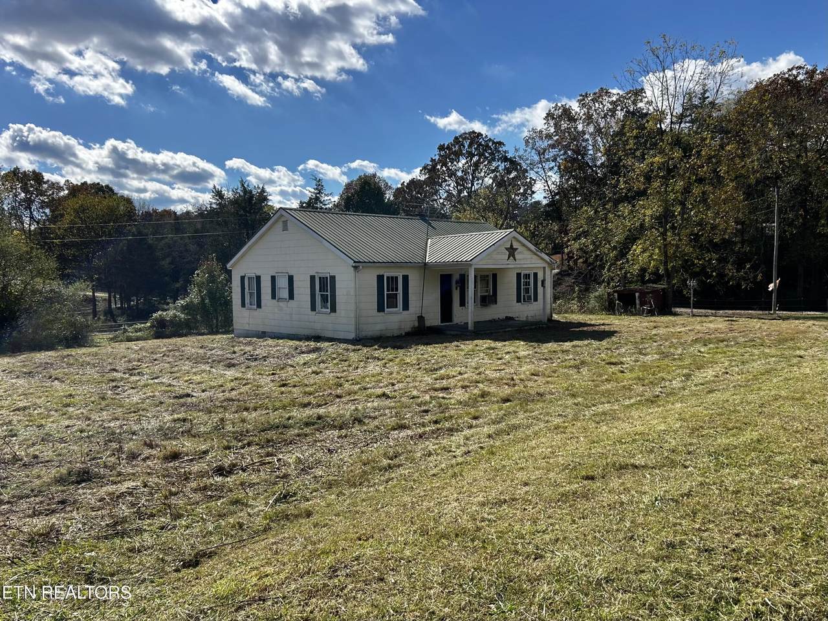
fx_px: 622
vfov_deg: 53.1
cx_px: 414
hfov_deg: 67.3
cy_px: 310
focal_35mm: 26
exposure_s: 1/5076
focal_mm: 5.7
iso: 50
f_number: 1.5
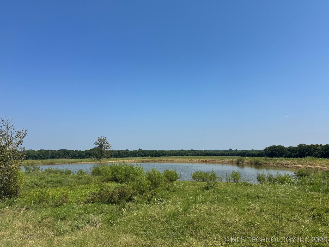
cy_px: 124
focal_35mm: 24
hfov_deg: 71.6
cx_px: 164
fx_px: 228
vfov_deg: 56.8
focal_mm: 6.76
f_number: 1.78
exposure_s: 1/7092
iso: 80
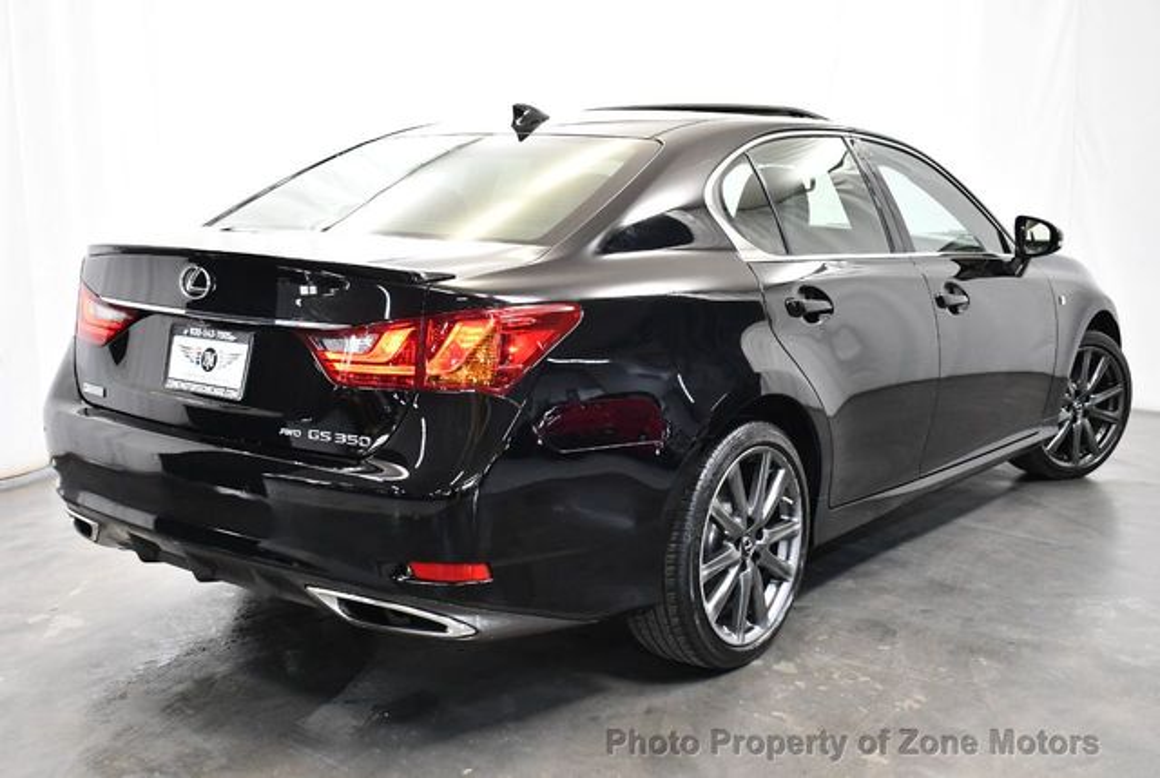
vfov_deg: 30.6
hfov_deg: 44.4
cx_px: 580
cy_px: 389
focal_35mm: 44
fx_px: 1420
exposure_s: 1/125
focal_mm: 22
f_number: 3.8
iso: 2000
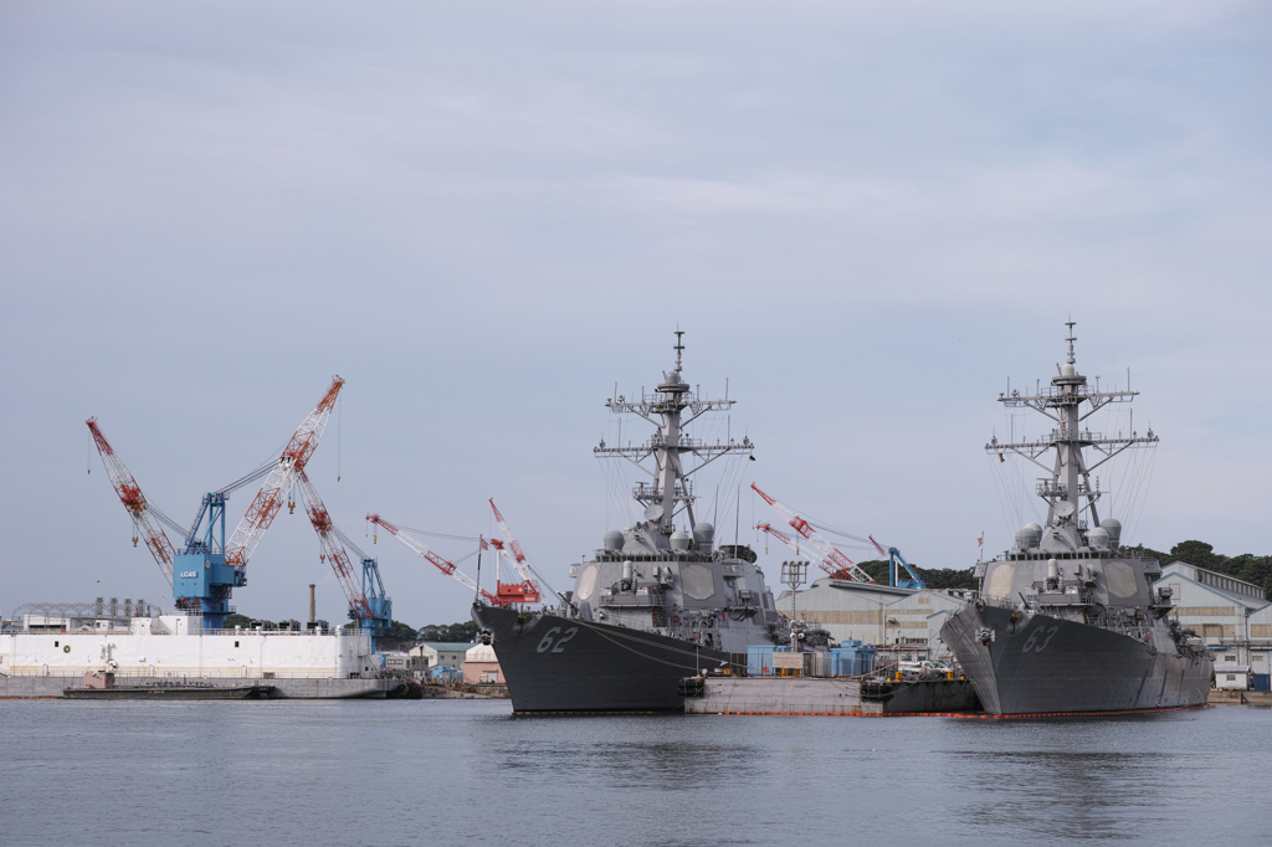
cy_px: 424
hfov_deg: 27.0
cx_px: 636
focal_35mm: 75
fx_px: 2649
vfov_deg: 18.2
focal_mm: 50
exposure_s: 1/640
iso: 100
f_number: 5.6
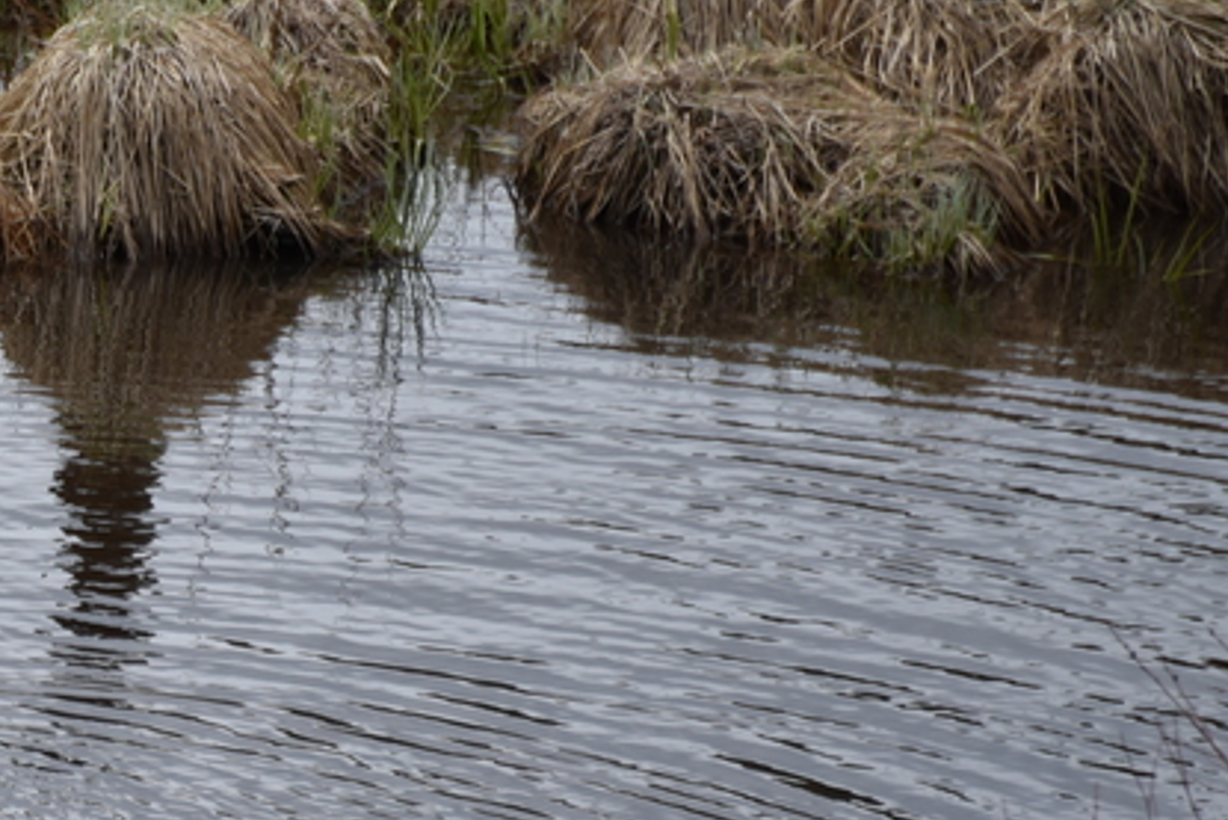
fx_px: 31562
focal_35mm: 925
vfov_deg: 1.5
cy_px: 530
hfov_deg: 2.2
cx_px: -290
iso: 100
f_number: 5.6
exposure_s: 1/640
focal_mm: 300
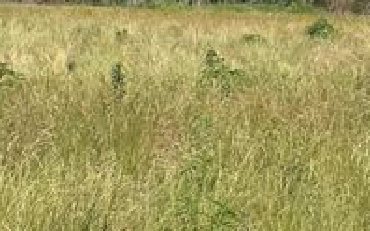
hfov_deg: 9.2
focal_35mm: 228
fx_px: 2300
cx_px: 99
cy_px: -169
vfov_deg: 5.7
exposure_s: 1/2137
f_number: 2.2
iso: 32
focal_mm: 7.5
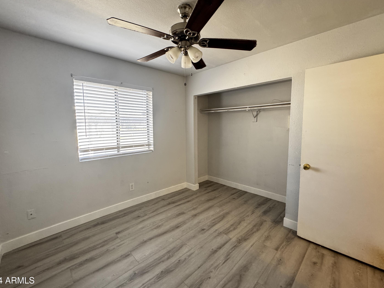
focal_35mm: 15
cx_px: 188
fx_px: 166
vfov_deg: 81.7
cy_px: 140
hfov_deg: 98.2
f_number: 2.2
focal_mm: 2.22
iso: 320
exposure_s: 1/61
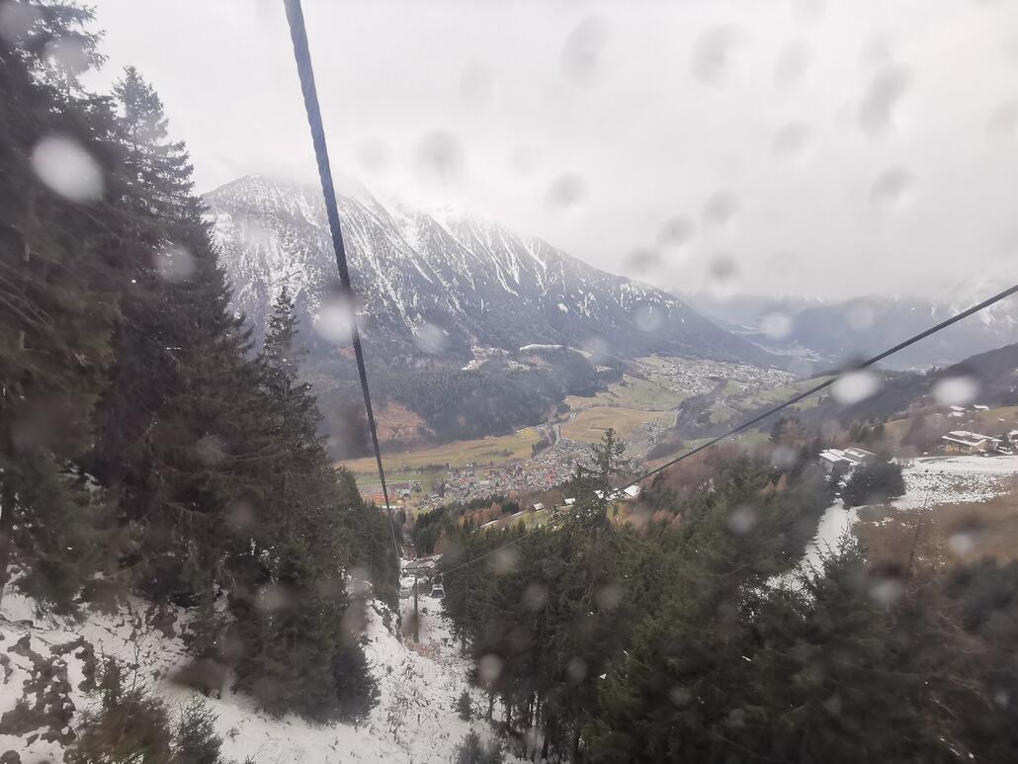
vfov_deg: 74.8
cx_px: 509
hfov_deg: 91.0
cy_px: 382
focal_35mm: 17
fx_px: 500
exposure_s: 1/147
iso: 50
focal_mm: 2.26
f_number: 2.2
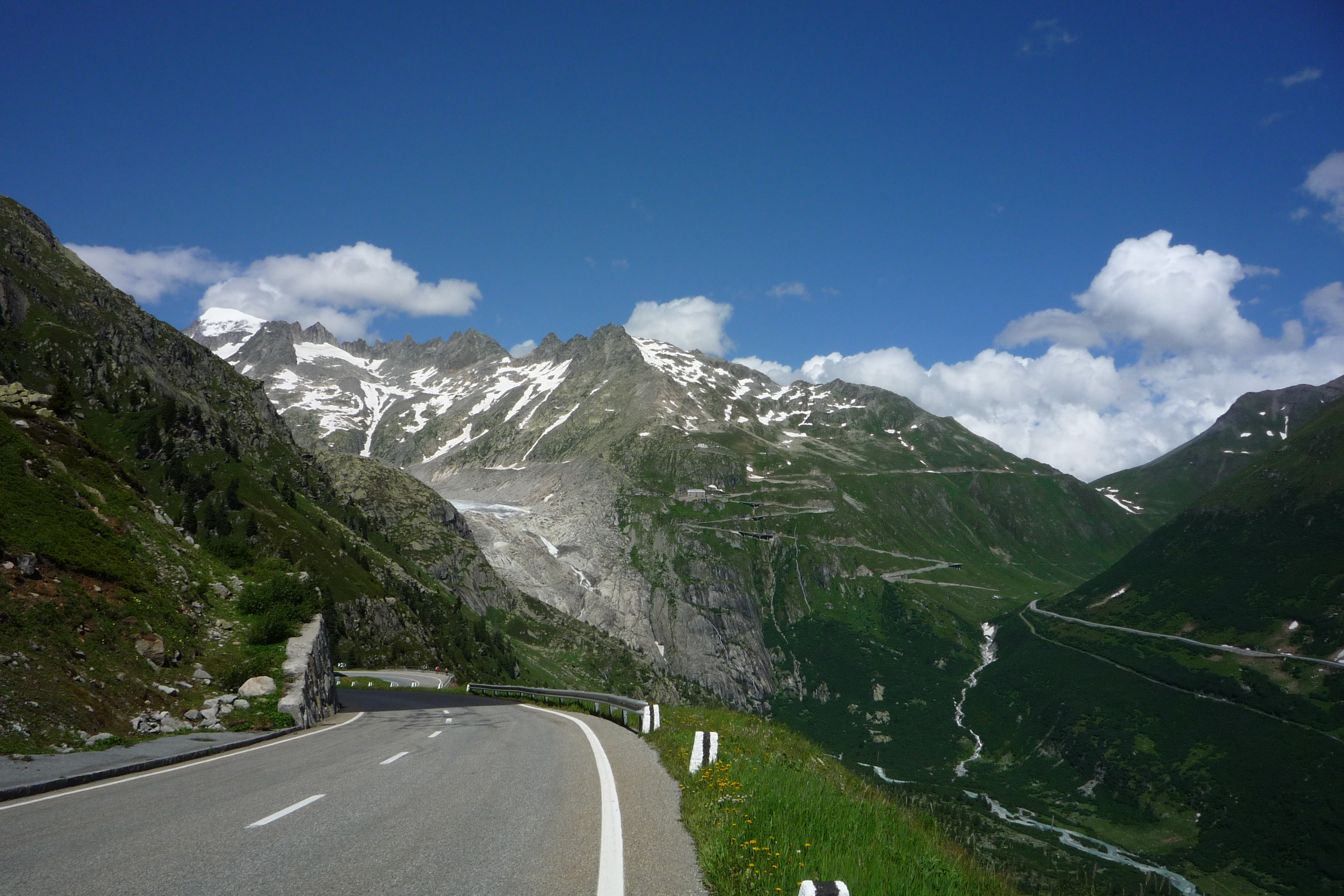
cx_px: 670
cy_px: 474
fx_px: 1195
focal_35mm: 32
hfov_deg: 58.7
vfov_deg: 41.1
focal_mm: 5.2
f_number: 5.6
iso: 100
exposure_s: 1/800
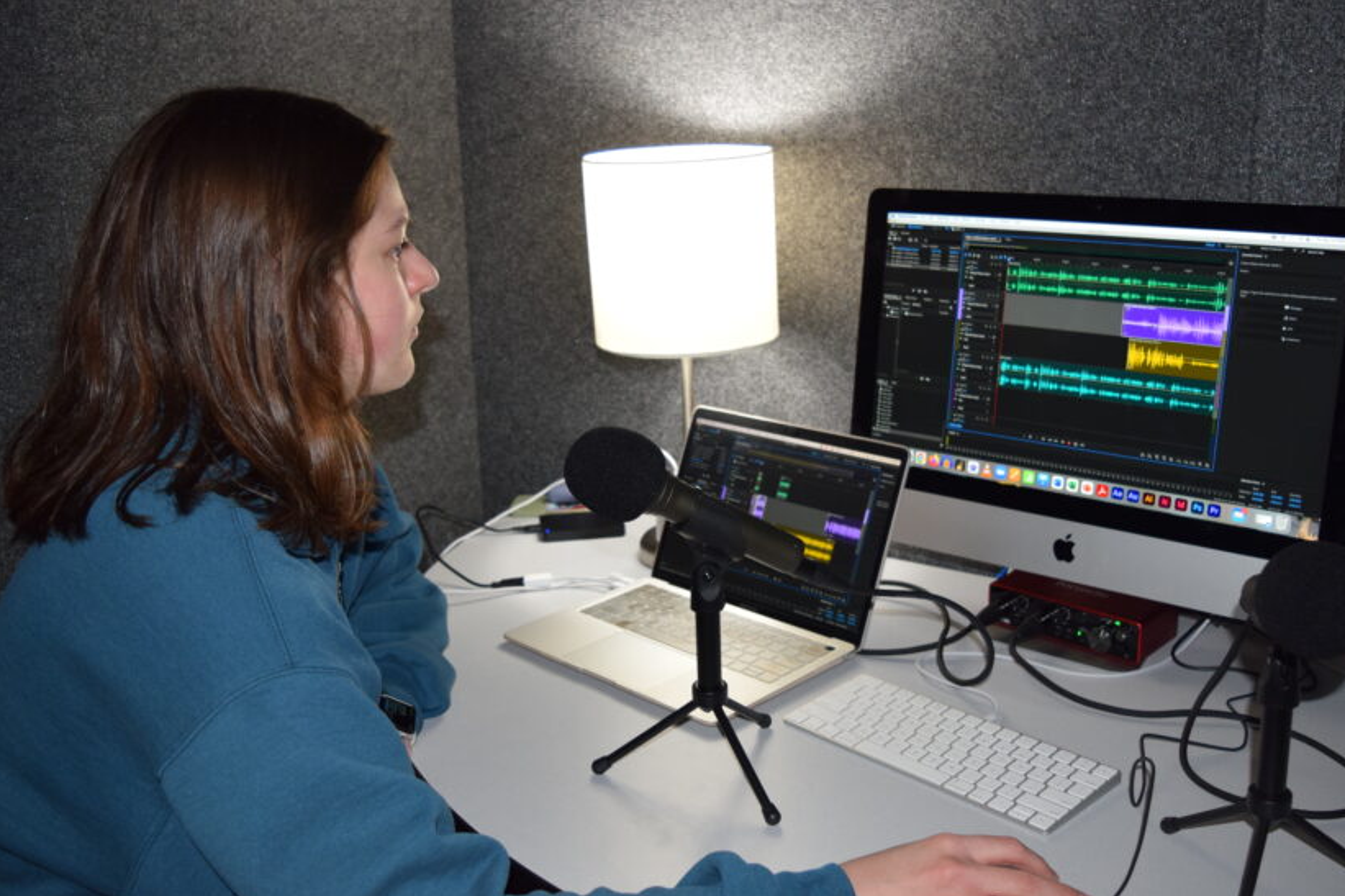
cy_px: 436
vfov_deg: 38.3
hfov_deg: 55.0
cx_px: 732
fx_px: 1290
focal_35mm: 35
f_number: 4.5
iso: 800
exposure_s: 1/80
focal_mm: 21
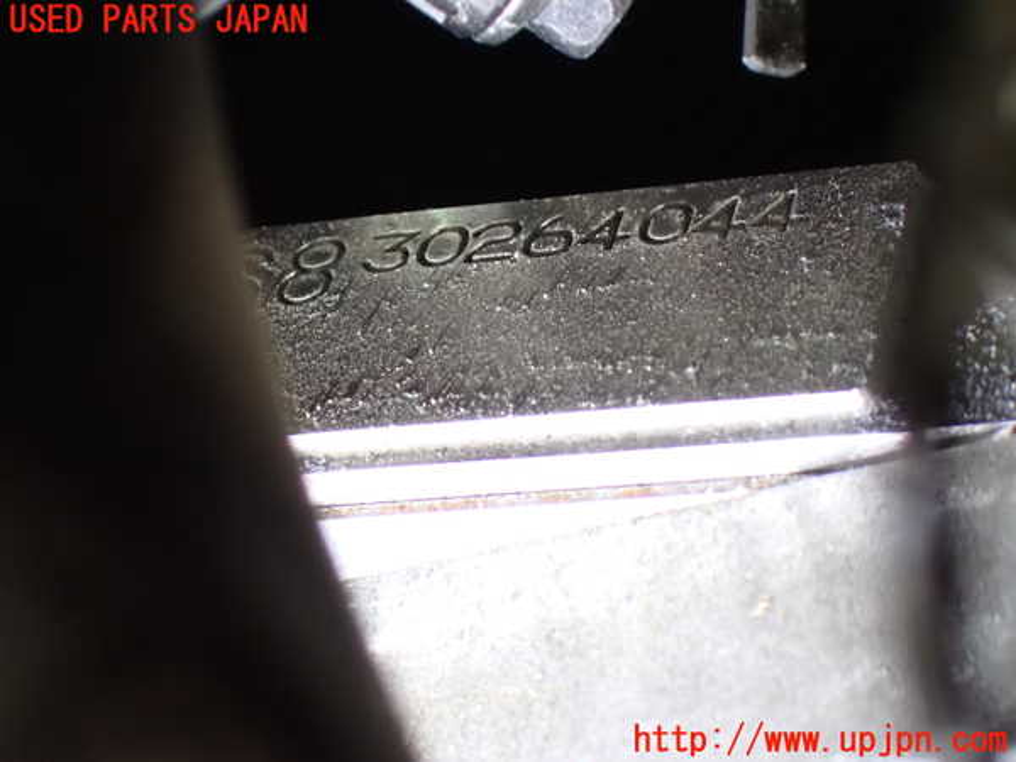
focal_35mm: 100
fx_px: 2935
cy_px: 381
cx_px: 508
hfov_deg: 19.6
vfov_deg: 14.8
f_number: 4.9
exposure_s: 1/60
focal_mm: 18
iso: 1600
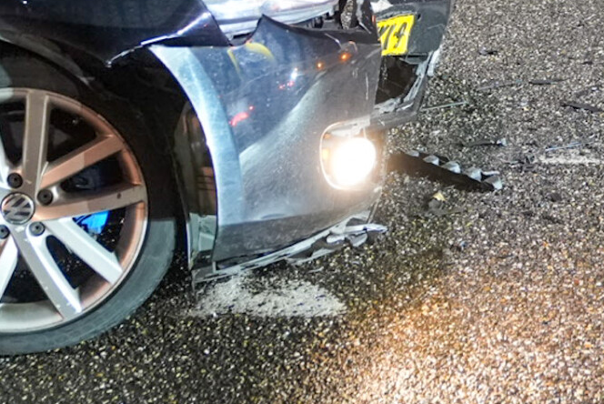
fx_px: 1797
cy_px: -136
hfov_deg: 18.7
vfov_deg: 12.4
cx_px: 559
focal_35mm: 107
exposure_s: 1/50
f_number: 2.8
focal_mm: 37
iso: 10000
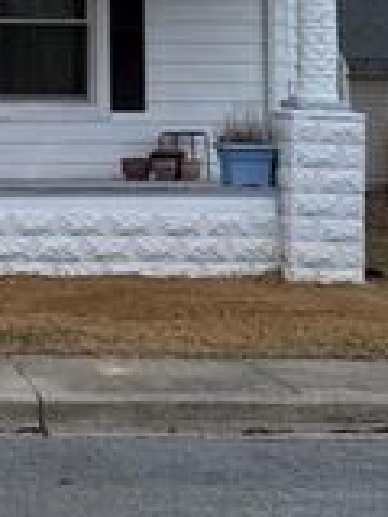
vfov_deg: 18.9
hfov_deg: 14.1
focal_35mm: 100
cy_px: -34
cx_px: -139
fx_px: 1494
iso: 200
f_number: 1.78
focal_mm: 6.76
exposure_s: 1/95
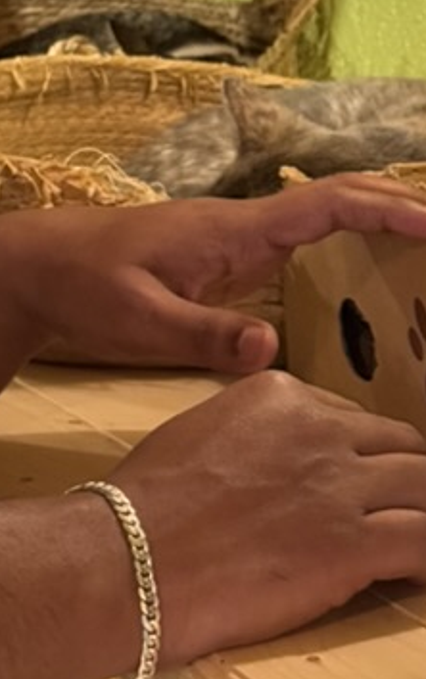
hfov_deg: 8.9
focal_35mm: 147
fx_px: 2724
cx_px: 161
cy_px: -107
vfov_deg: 13.9
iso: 640
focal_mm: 6.76
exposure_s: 1/30
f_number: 1.78
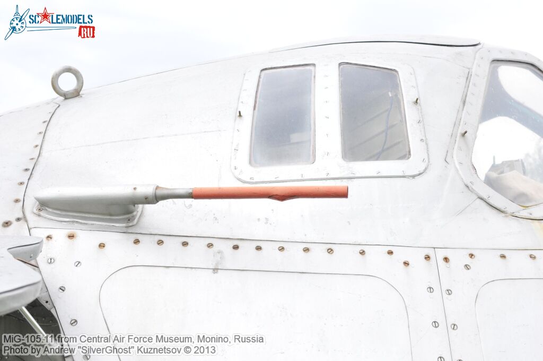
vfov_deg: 31.8
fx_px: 633
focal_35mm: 42
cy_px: 180
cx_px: 272
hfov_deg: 46.5
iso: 400
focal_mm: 28
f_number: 7.1
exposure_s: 1/160
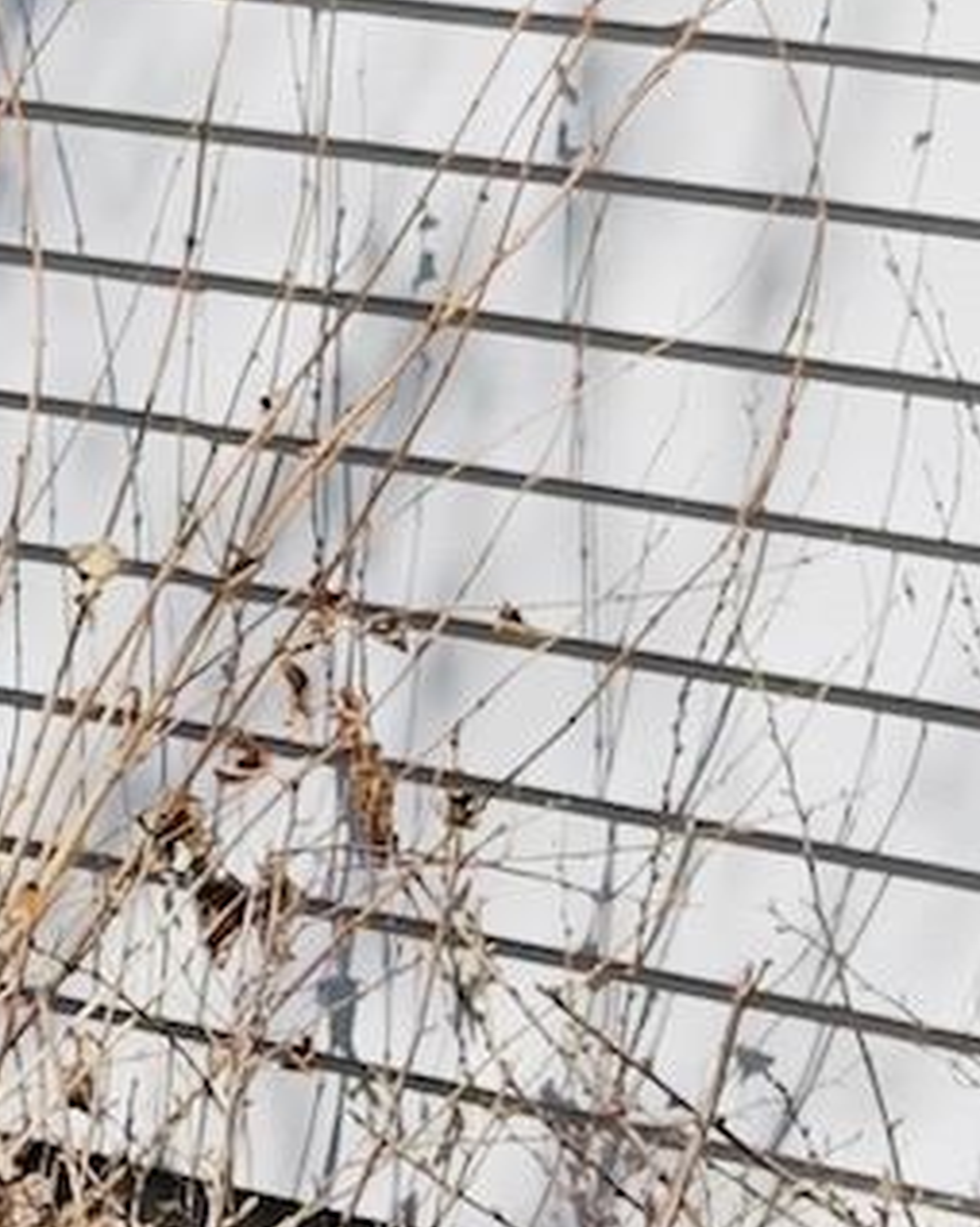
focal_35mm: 283
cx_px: -837
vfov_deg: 6.6
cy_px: -1227
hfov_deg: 5.4
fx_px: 10270
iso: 64
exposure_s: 1/5208
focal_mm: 6.76
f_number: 1.78
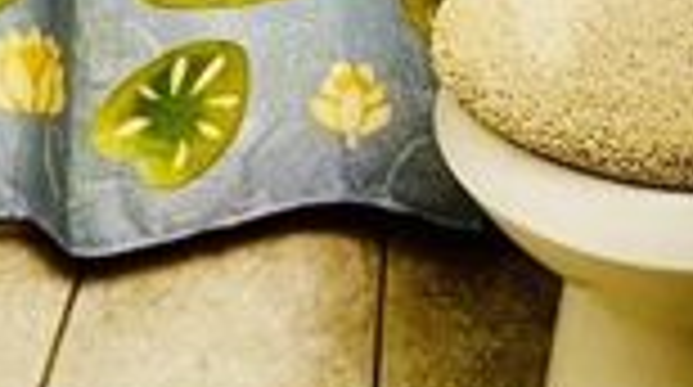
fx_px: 1192
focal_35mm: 65
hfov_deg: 31.1
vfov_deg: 11.6
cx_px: 605
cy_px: -734
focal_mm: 1.57
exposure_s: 1/120
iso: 200
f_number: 1.8
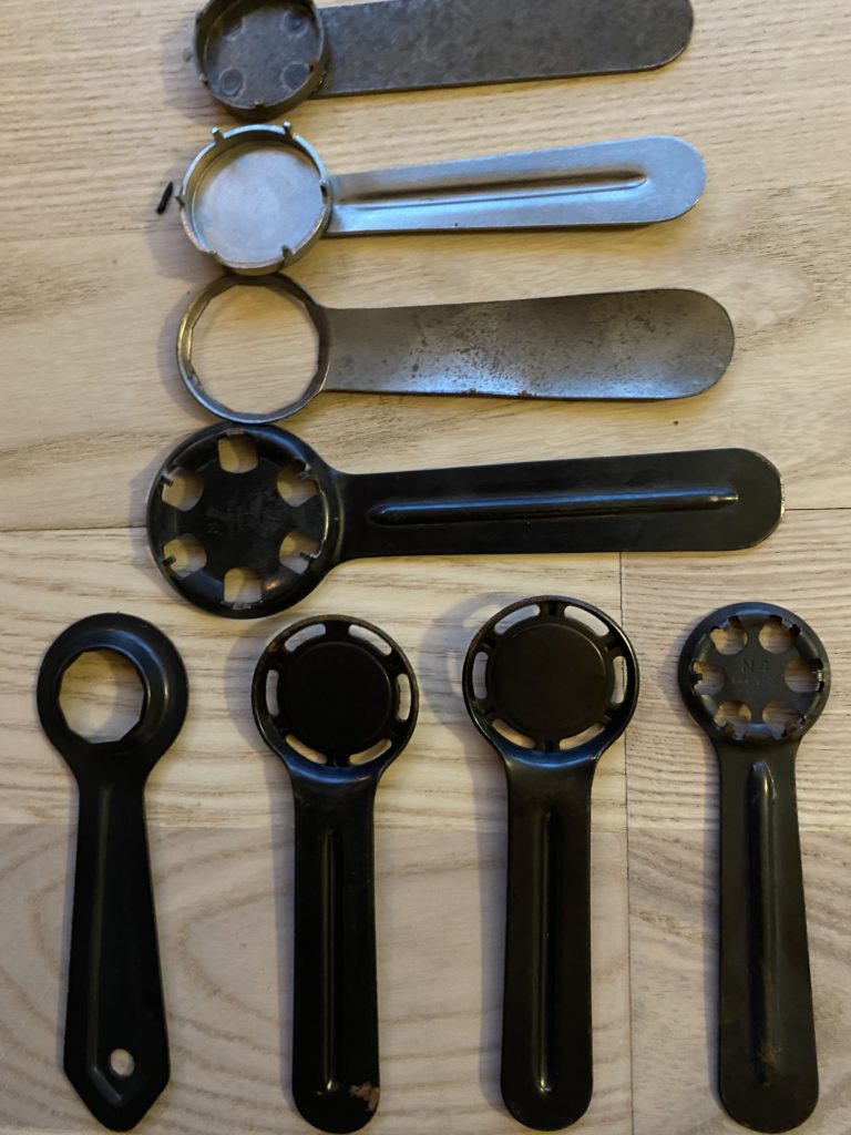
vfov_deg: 67.3
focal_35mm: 26
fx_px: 852
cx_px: 426
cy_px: 568
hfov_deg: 53.1
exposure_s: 1/25
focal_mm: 4.25
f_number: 1.8
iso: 800
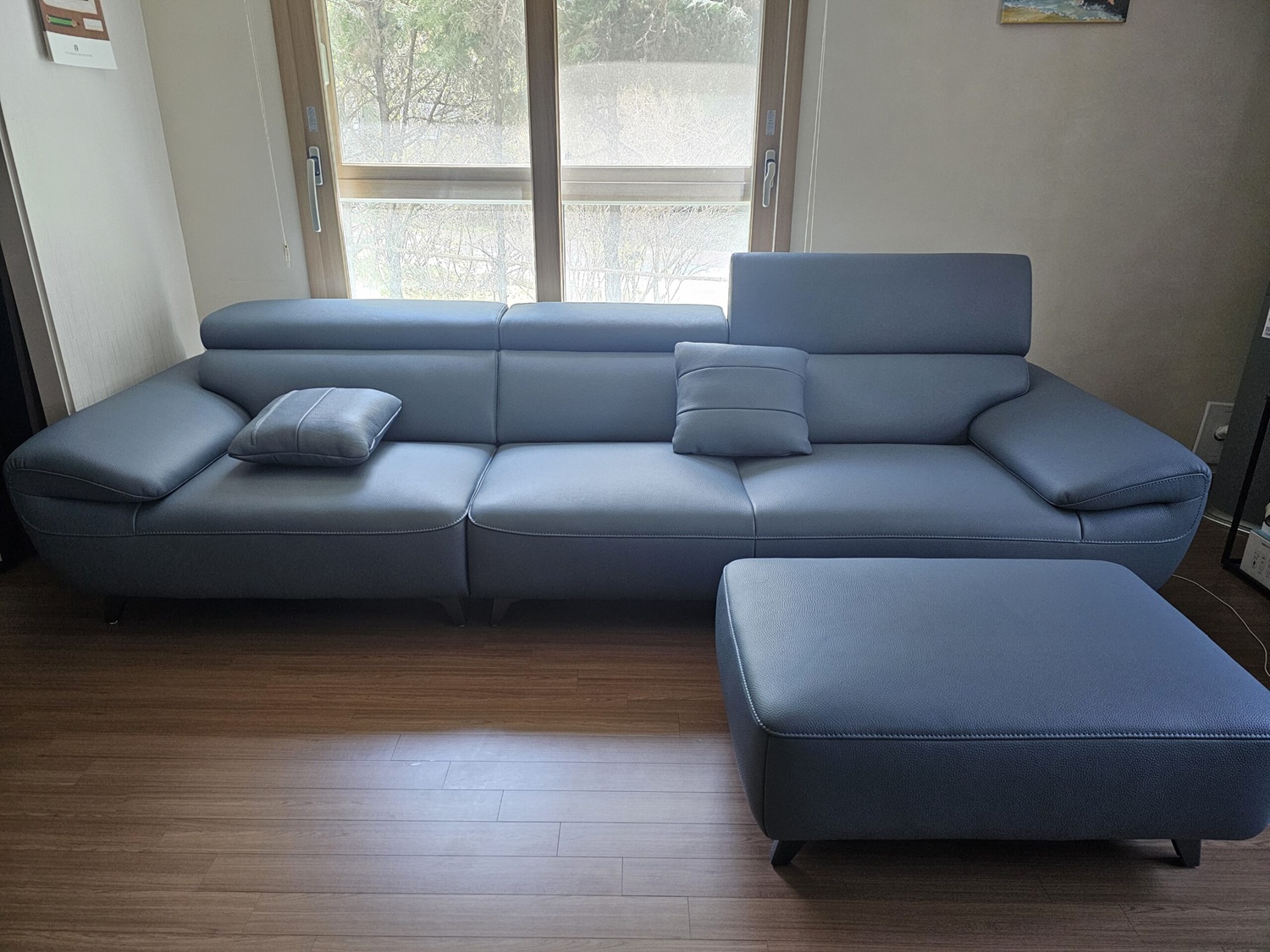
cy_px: 476
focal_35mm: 23
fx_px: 844
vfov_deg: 58.9
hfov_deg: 73.9
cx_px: 635
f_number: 1.7
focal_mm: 6.3
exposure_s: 1/120
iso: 320
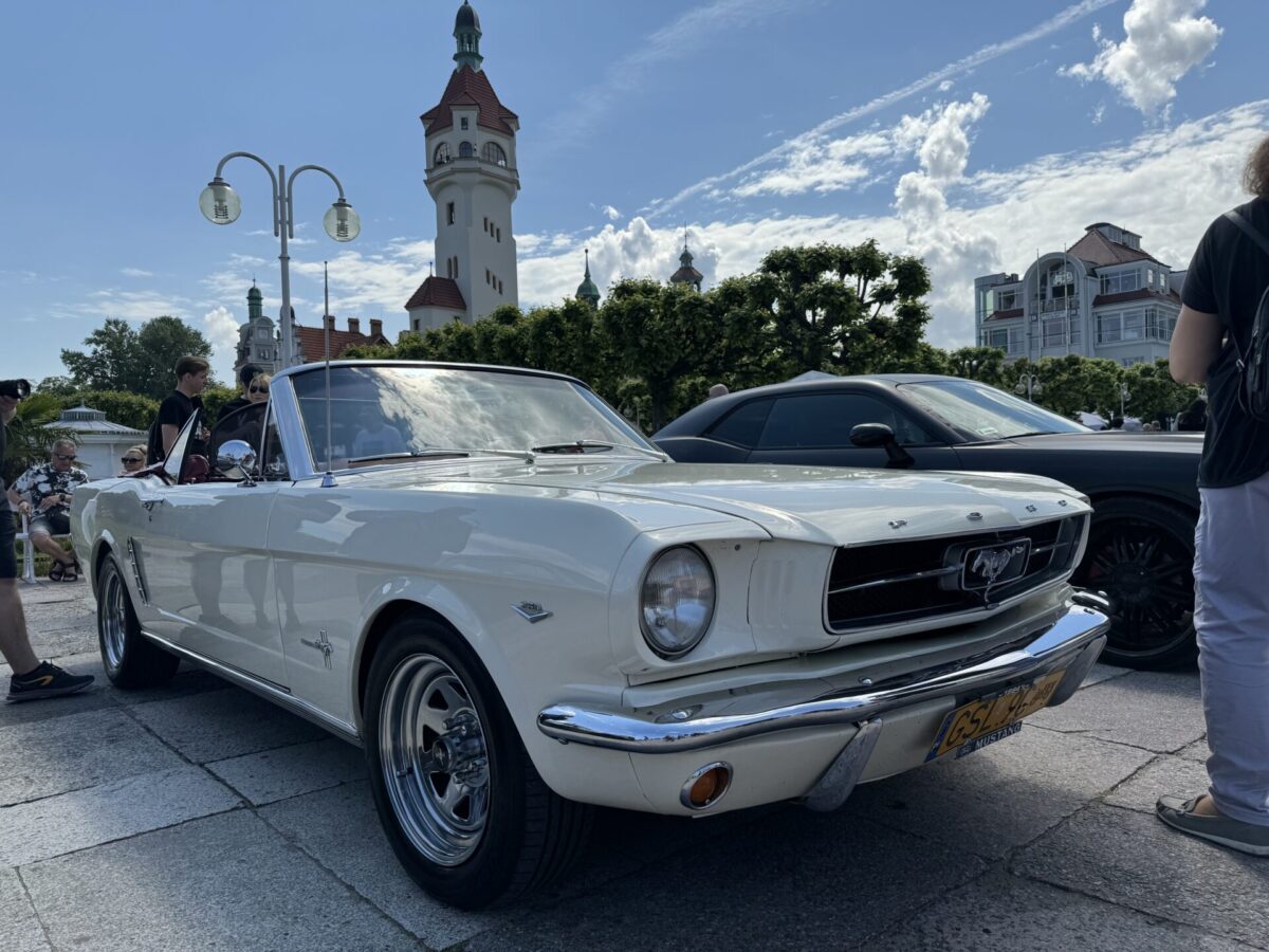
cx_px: 634
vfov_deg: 56.8
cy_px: 476
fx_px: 880
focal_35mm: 24
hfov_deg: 71.6
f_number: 1.78
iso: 80
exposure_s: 1/6410
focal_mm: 6.76
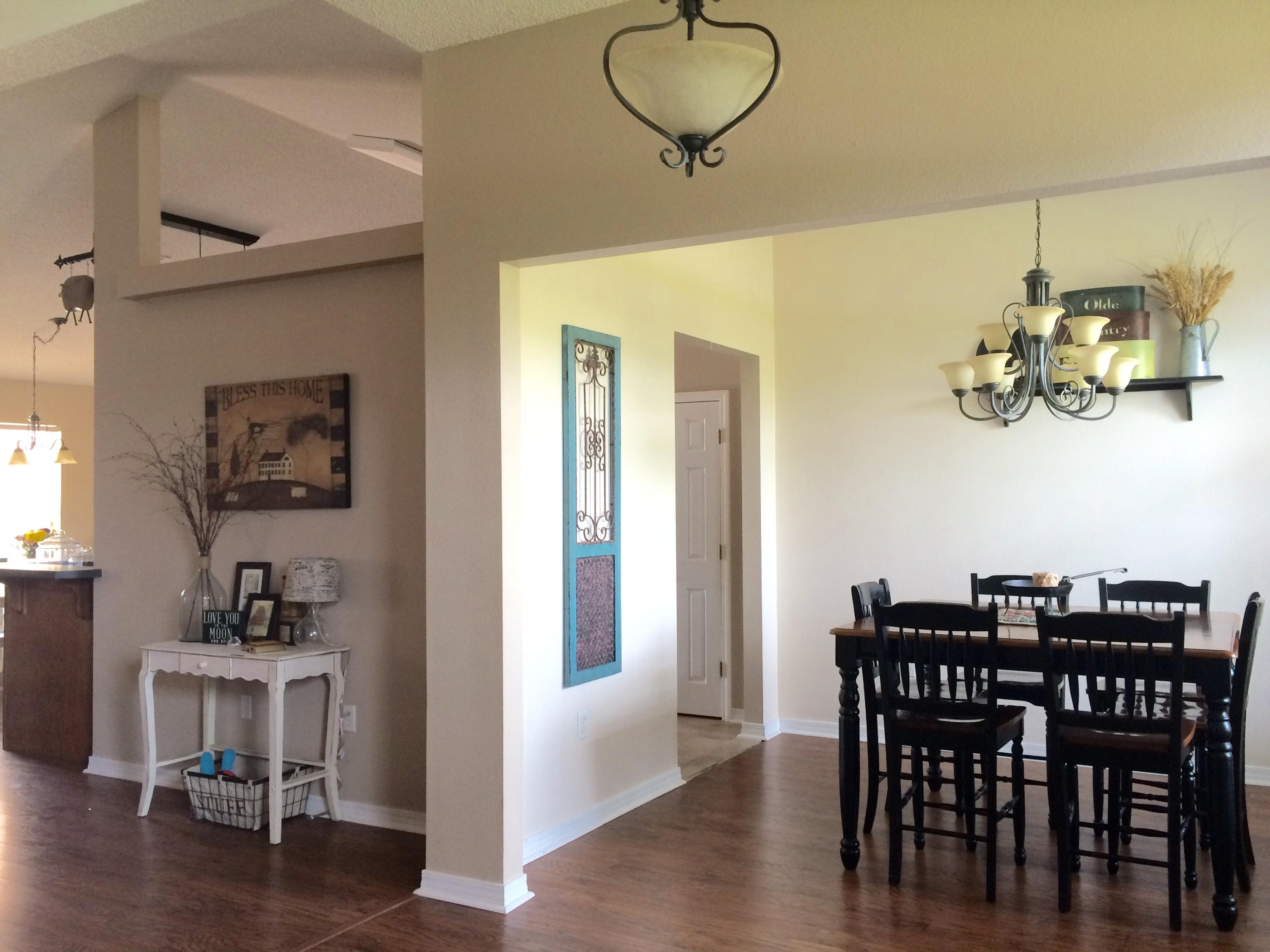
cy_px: 476
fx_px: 1064
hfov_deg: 61.7
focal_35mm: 29
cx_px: 635
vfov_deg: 48.2
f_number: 2.2
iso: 64
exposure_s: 1/30
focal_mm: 4.15
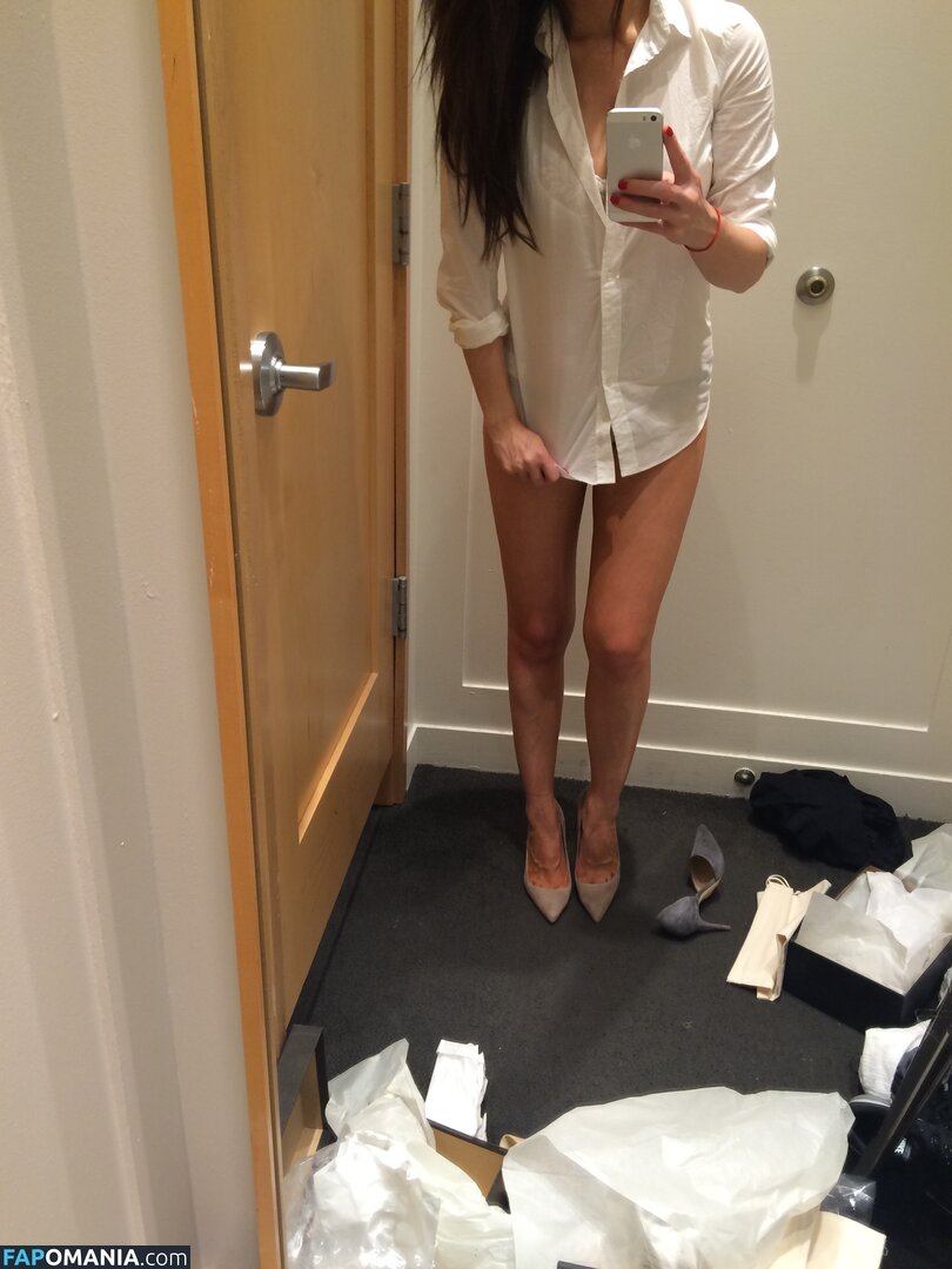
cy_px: 634
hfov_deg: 48.2
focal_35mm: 29
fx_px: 1063
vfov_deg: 61.7
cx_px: 476
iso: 40
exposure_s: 1/30
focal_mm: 4.15
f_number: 2.2
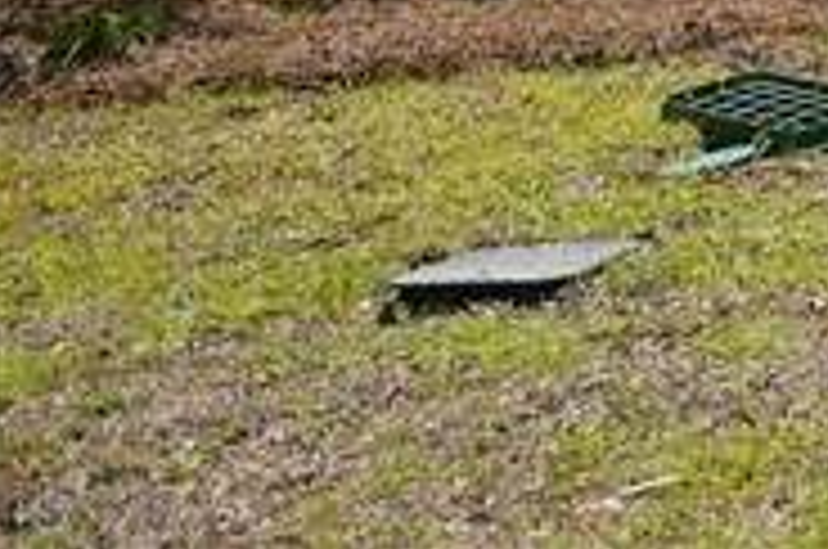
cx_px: 2421
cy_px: -1076
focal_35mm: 142
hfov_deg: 10.6
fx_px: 3260
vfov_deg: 8.2
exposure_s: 1/3200
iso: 200
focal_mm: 24
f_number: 2.8
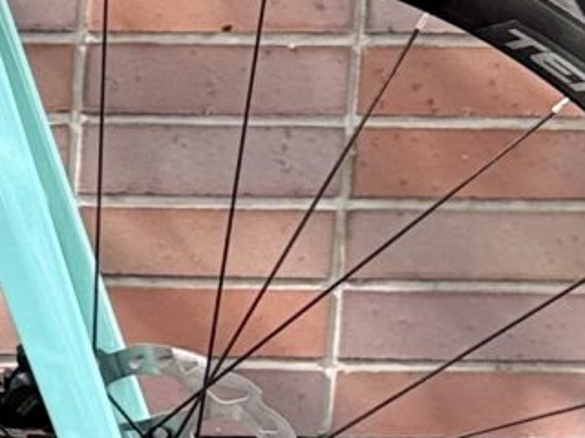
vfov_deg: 7.7
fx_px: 3245
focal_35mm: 192
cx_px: -1271
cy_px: 193
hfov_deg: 8.4
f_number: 1.78
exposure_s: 1/251
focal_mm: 6.76
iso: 100
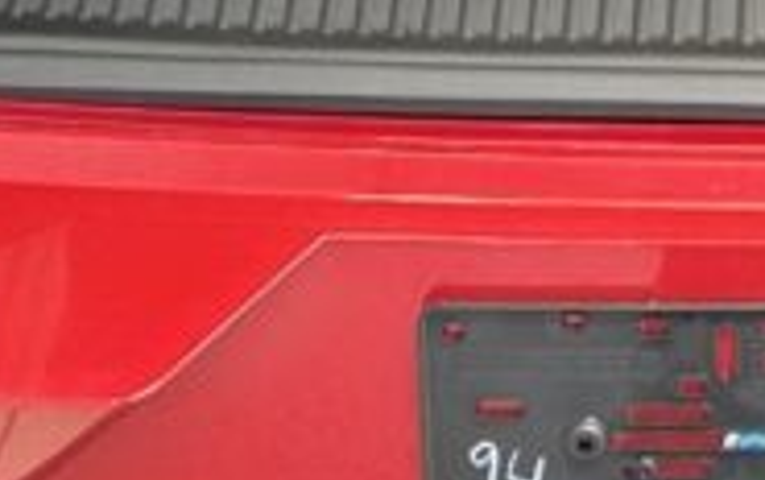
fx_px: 2817
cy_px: -434
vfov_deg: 9.2
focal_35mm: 135
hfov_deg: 14.9
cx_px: 939
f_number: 1.8
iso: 640
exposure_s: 1/100
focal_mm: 5.4
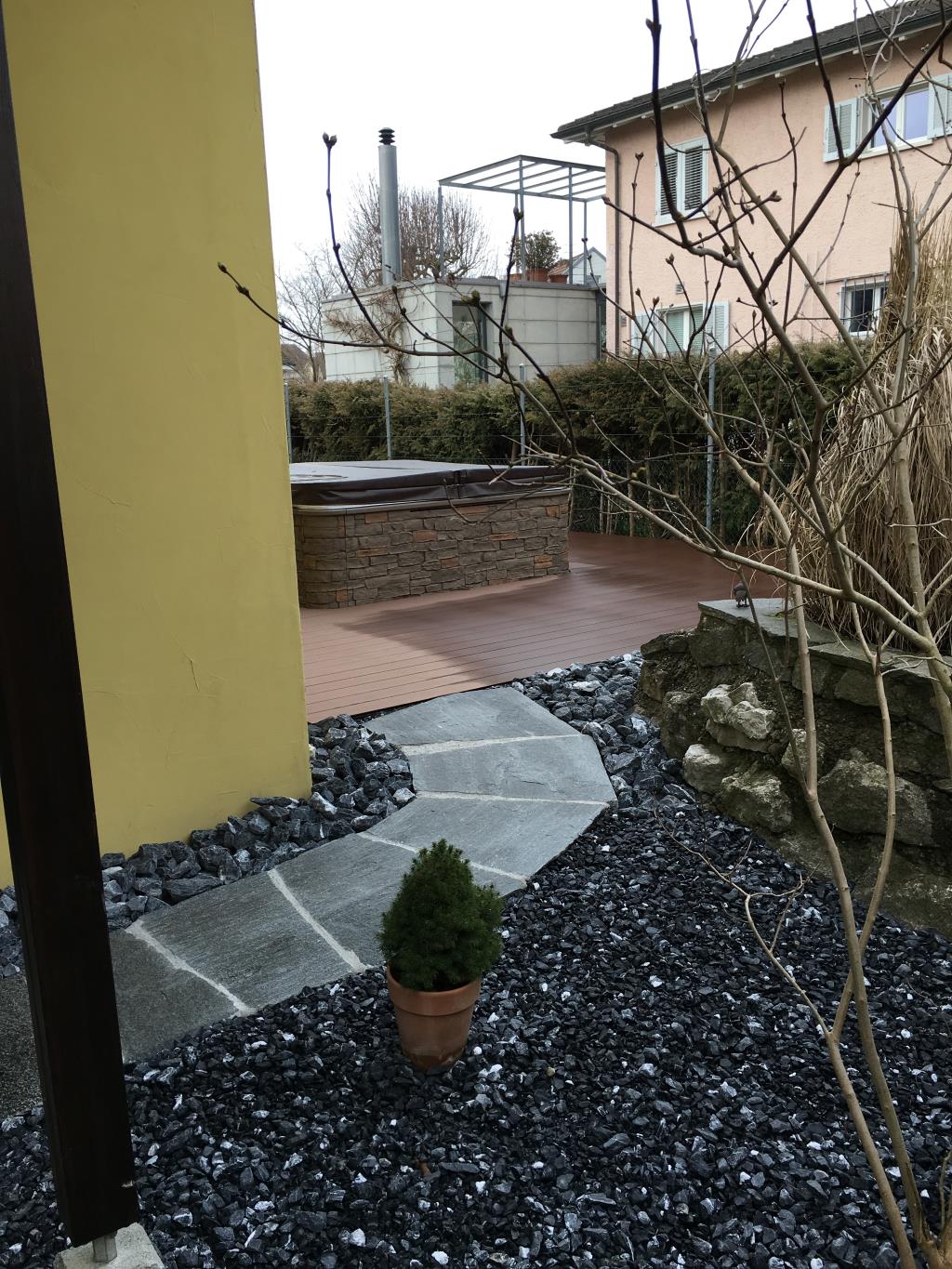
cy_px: 634
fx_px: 1063
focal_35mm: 29
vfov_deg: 61.7
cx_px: 476
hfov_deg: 48.2
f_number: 2.2
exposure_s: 1/163
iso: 25
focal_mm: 4.15
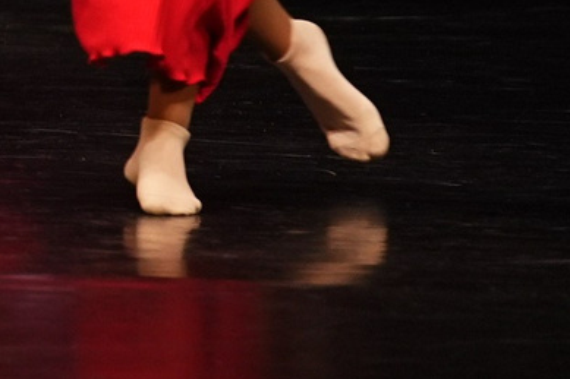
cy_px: -823
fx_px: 12407
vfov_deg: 1.7
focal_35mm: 784
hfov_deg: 2.6
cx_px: -1011
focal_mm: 119
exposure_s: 1/400
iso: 800
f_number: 2.8
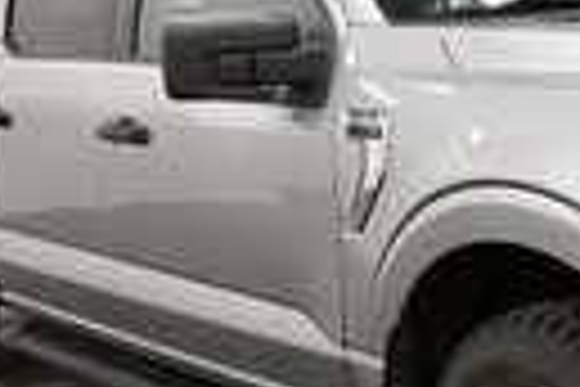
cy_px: 232
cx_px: 580
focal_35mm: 87
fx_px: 1402
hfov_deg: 22.5
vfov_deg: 15.7
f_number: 5.6
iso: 800
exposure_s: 1/160
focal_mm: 19
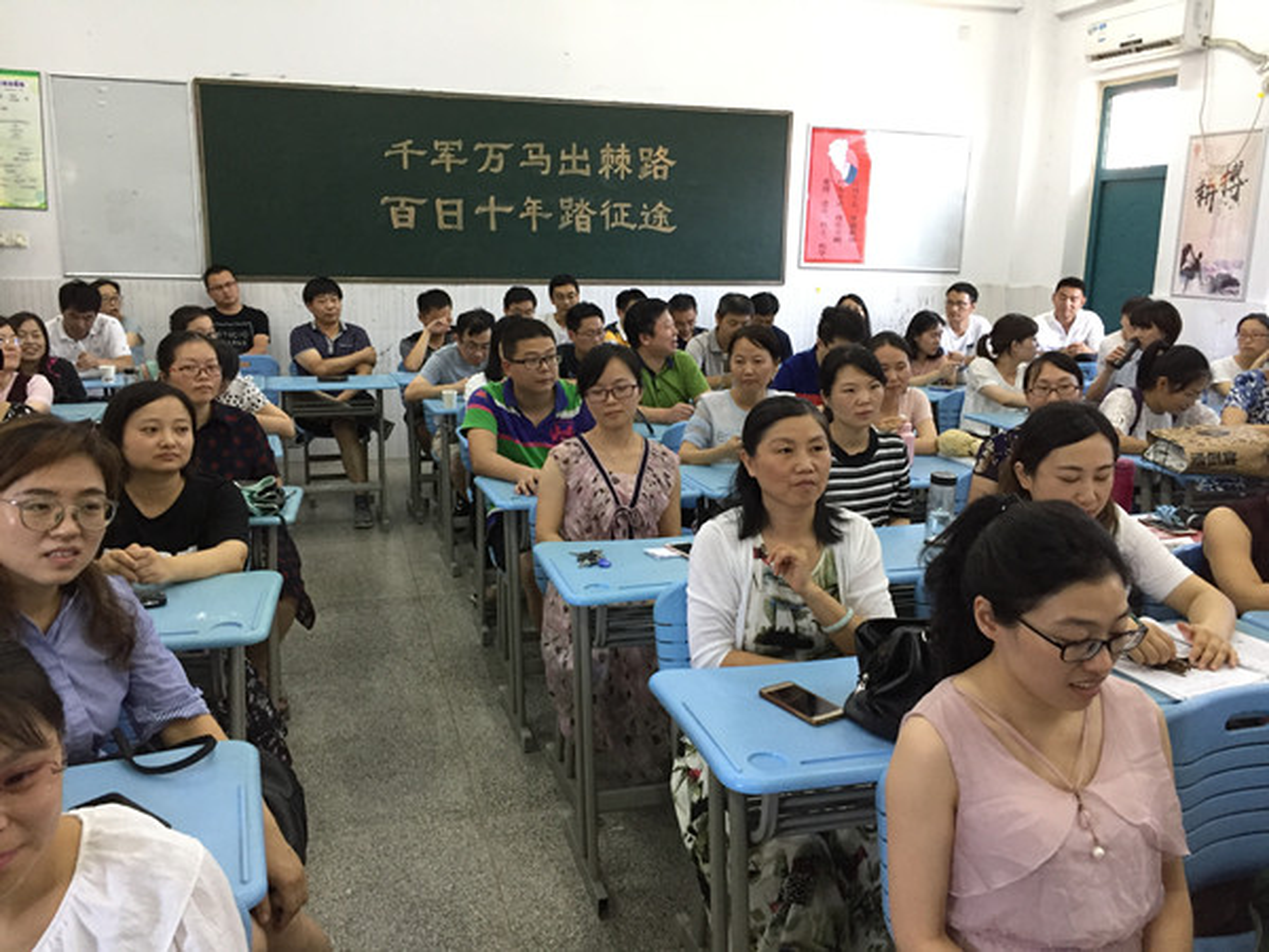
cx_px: 634
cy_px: 476
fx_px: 1063
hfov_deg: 61.7
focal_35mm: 29
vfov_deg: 48.2
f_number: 2.2
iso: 200
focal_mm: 4.15
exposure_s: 1/33
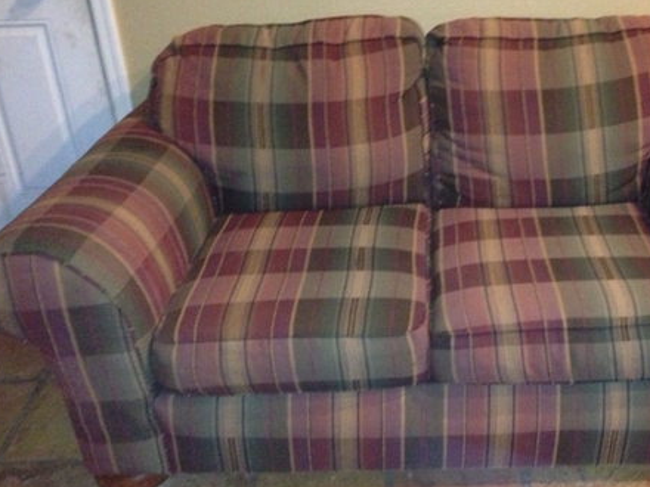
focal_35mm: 48
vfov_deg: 30.3
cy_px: 232
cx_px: 454
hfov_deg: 39.0
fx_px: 901
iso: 800
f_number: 2.4
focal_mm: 4.13
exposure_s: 1/16
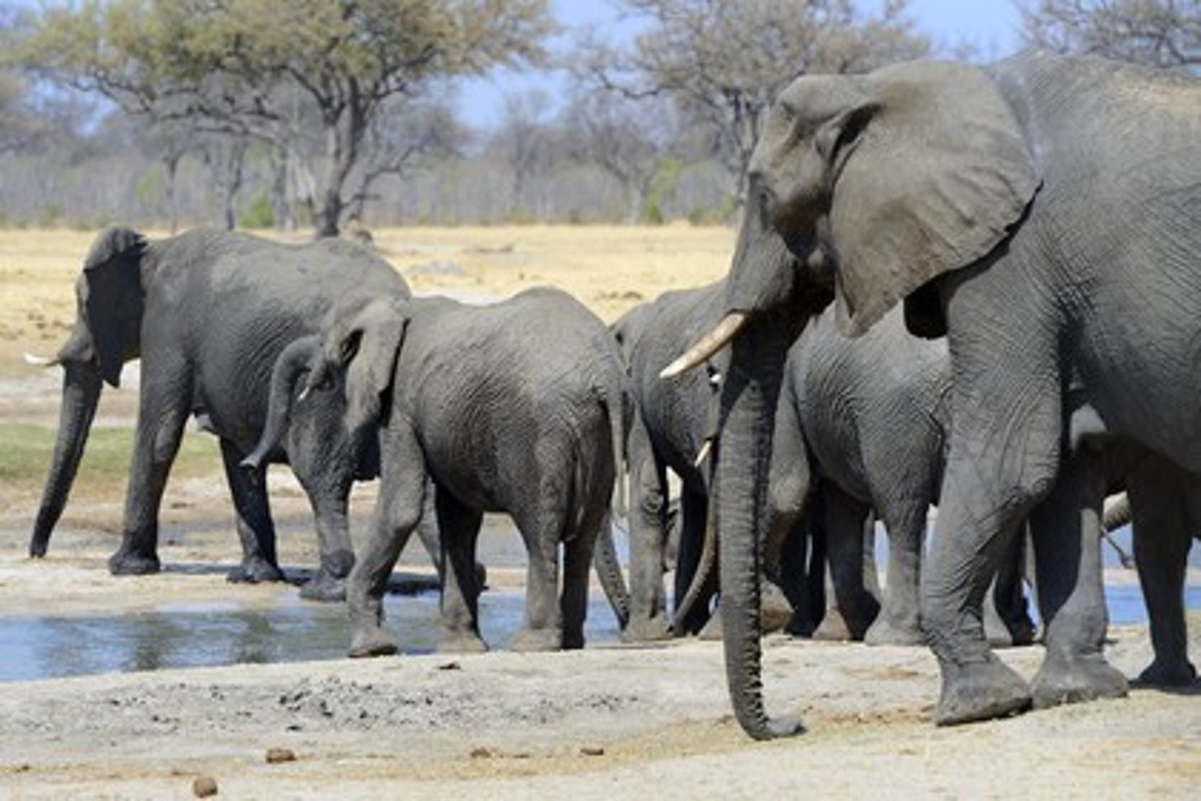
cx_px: 600
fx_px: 7672
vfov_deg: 6.0
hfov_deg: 9.0
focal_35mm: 230
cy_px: 400
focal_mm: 230
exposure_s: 1/800
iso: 400
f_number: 8
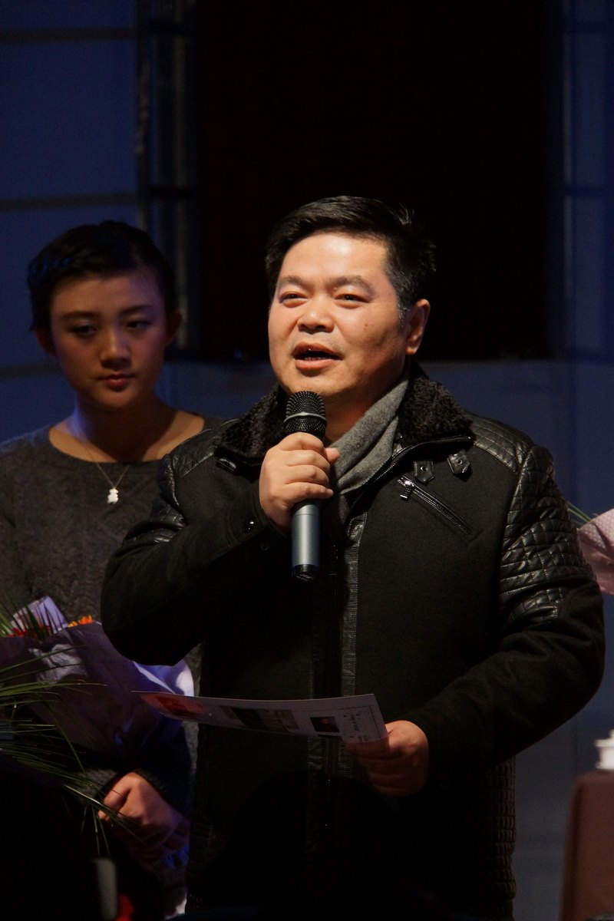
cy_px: 460
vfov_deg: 6.9
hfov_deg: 4.6
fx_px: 7674
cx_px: 307
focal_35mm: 300
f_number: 6.3
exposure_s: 1/640
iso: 1600
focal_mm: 200
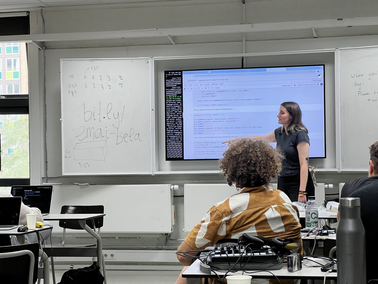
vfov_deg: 19.1
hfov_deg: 25.3
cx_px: 189
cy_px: 142
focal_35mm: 77
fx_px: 841
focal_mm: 9
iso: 125
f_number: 2.8
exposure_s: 1/100
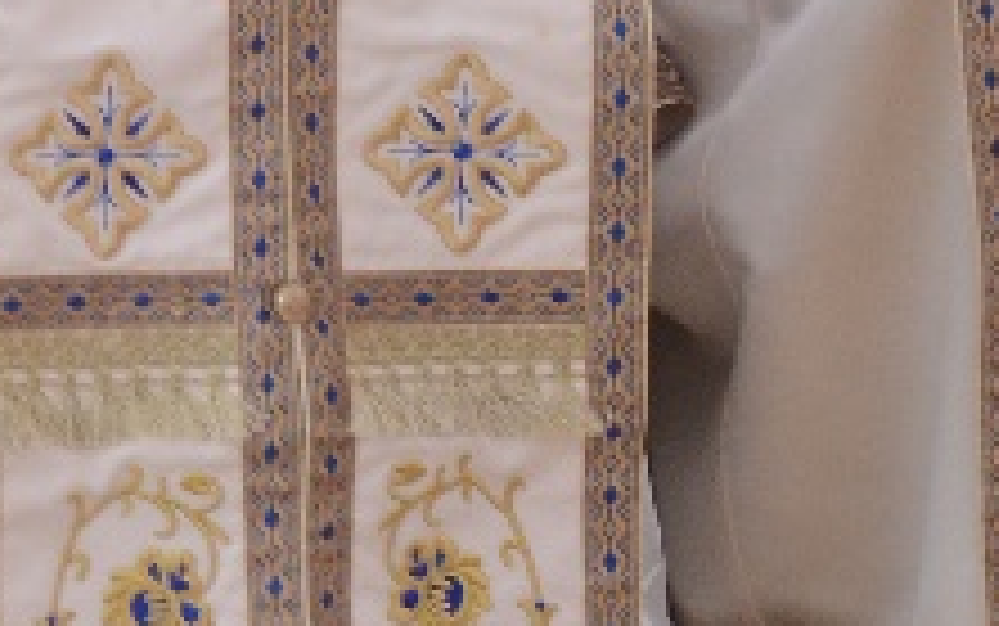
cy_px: -689
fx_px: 20294
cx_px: -1210
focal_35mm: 745
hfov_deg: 2.8
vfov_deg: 1.8
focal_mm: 90
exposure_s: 1/80
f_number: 5.6
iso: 640
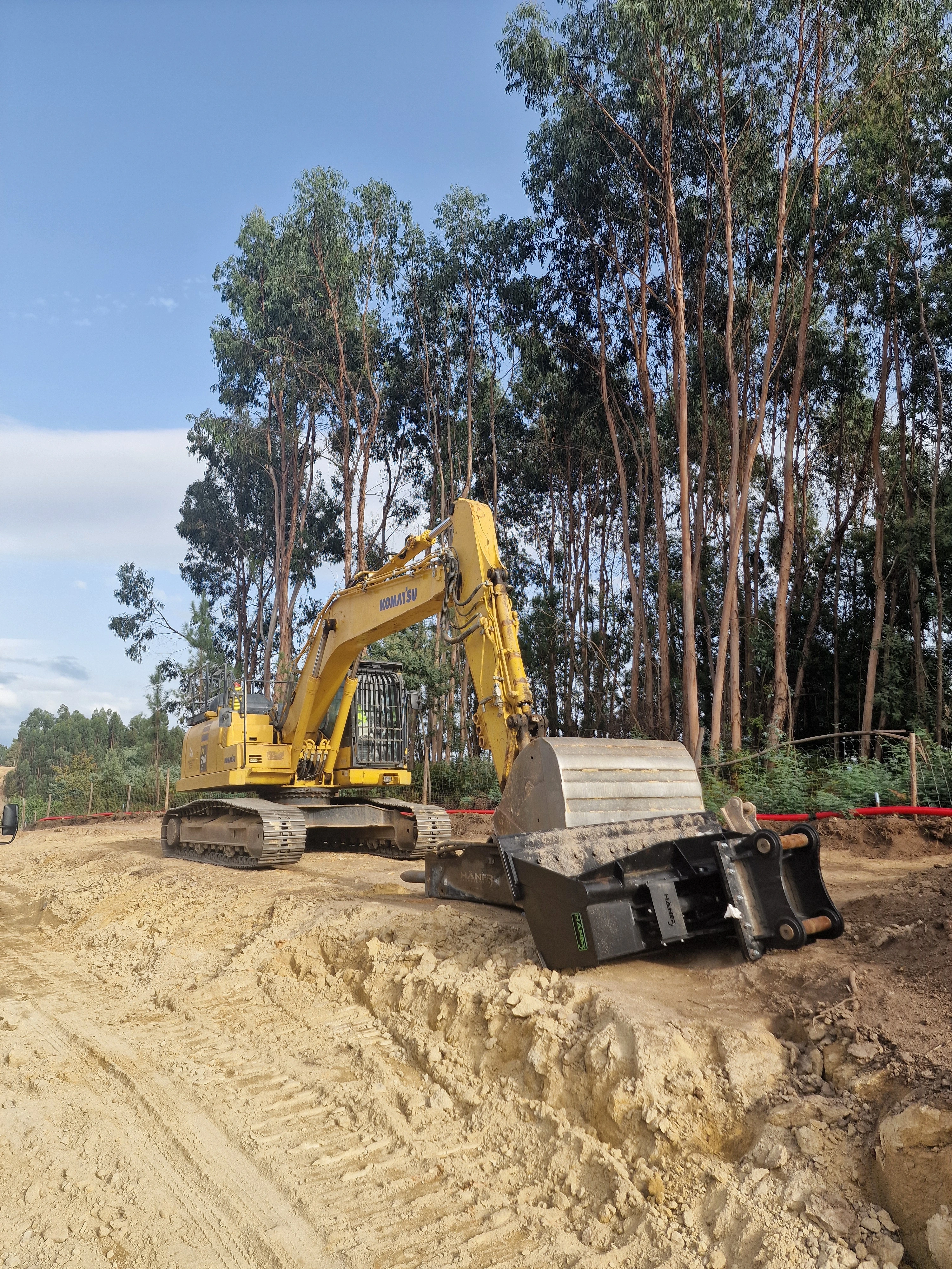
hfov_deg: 58.9
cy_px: 634
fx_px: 843
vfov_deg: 73.9
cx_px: 476
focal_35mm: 23
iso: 50
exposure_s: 1/686
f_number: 1.8
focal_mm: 6.4
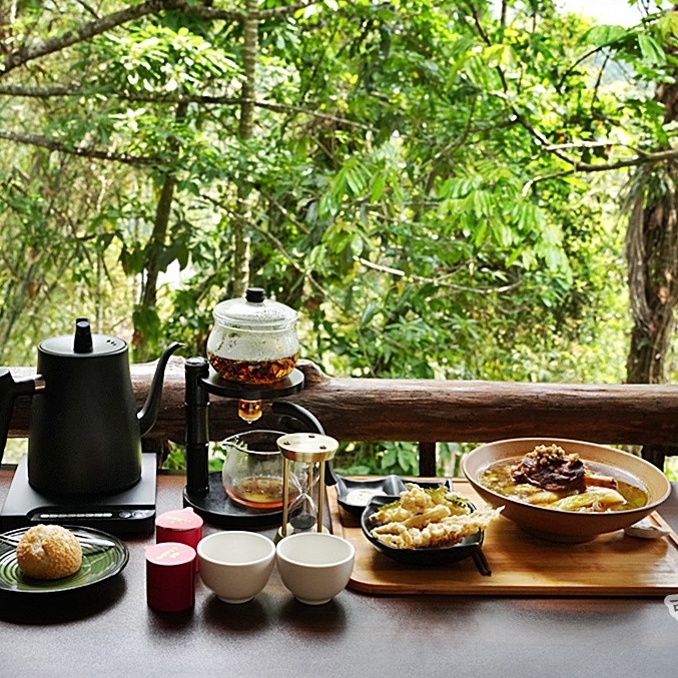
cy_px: 339
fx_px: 1017
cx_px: 298
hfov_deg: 36.8
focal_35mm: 46
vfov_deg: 36.9
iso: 3200
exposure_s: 1/500
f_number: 8
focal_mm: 35.7
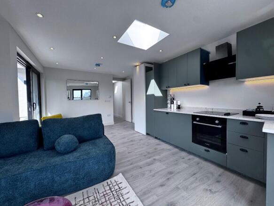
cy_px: 103
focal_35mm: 14
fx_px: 111
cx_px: 137
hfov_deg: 102.1
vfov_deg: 85.7
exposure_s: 1/252
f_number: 2.2
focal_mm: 2.22
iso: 40
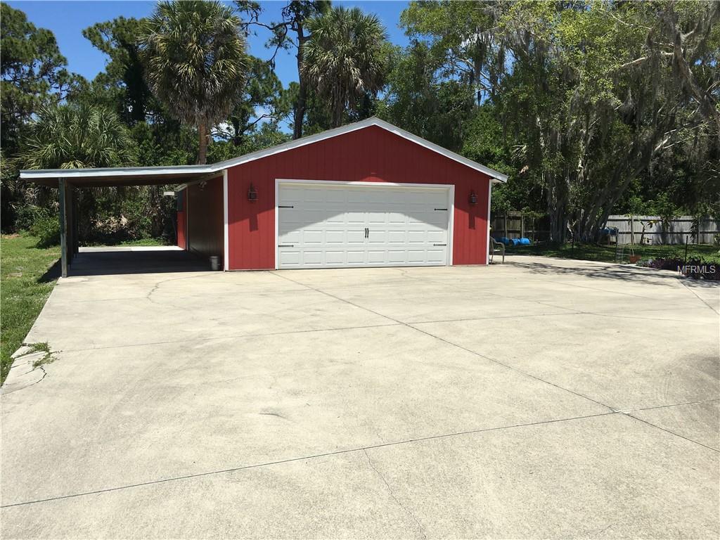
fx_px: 603
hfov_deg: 61.7
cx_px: 360
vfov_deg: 48.2
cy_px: 270
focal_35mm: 29
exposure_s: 1/2198
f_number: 2.2
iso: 25
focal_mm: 4.15
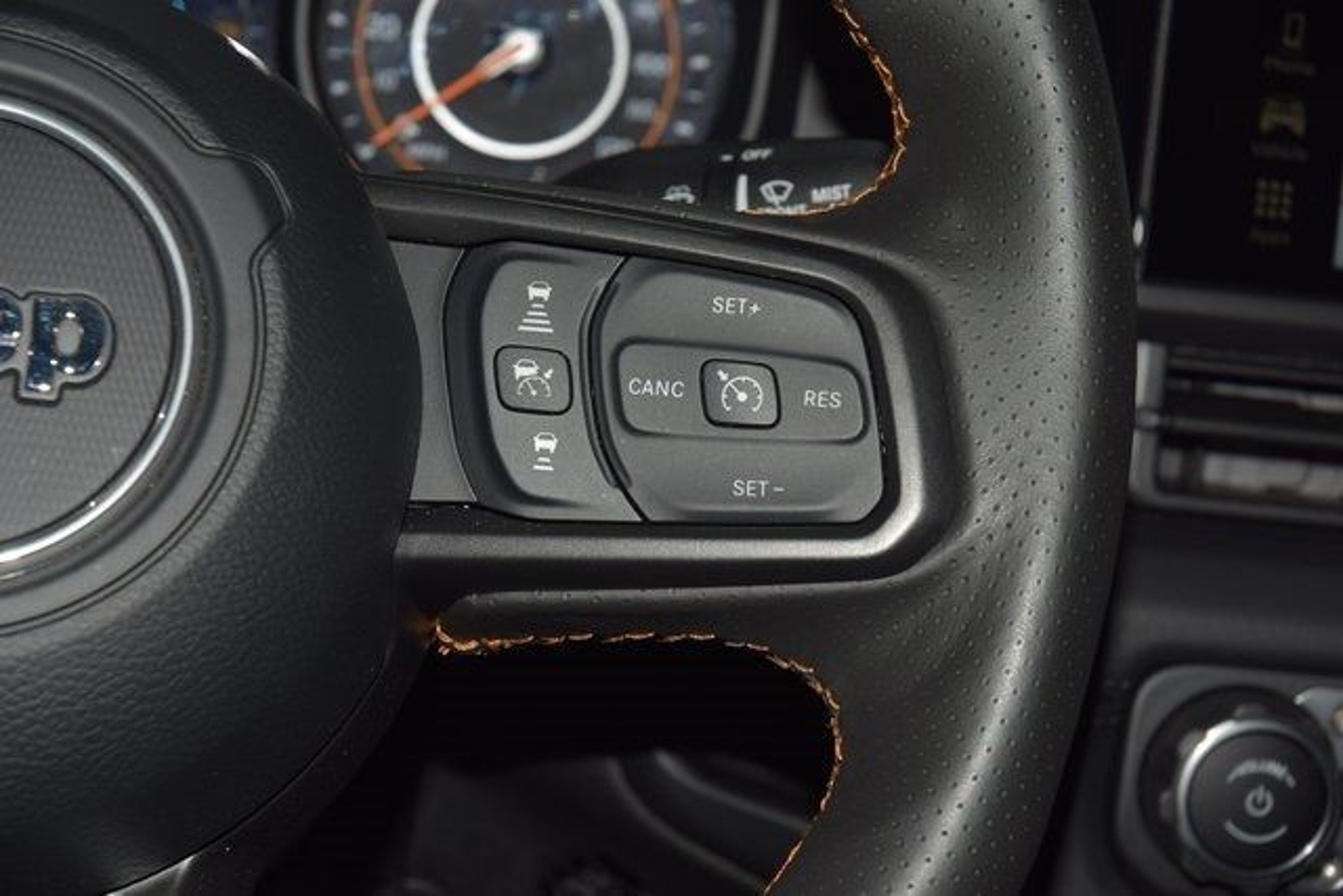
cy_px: 448
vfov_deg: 13.0
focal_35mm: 105
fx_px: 3918
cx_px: 672
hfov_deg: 19.5
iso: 100
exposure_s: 1/125
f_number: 8
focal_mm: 70
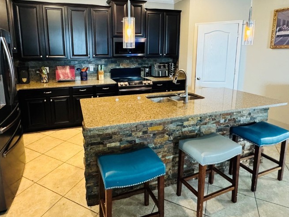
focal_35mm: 22
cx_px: 127
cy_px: 81
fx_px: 184
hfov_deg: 76.1
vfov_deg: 60.3
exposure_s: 1/60
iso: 1000
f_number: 2.2
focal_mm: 2.22
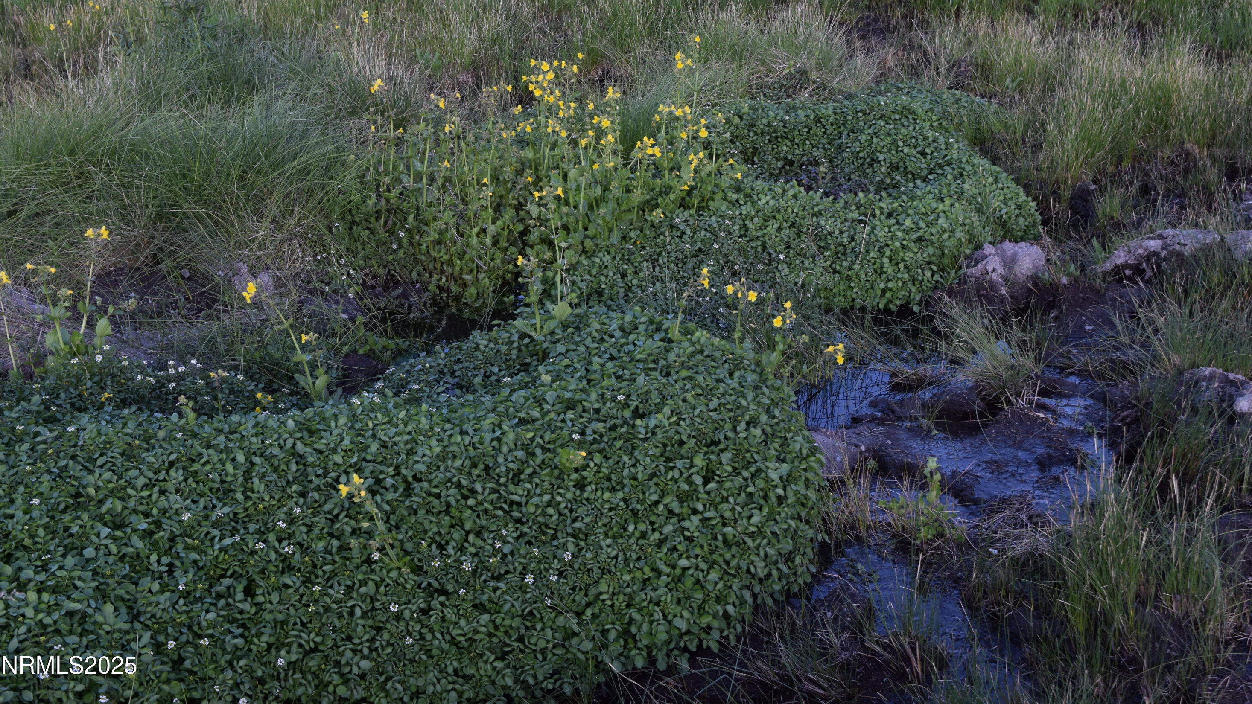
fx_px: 1494
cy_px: 278
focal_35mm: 45
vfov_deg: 26.5
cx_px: 622
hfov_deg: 45.5
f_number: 7.1
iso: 400
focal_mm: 28
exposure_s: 1/200
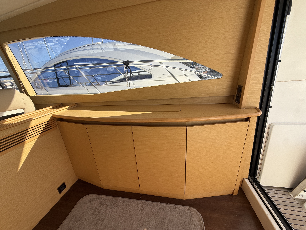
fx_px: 124
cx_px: 153
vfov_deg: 85.7
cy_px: 115
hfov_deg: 102.1
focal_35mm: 14
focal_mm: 2.22
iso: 50
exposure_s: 1/376
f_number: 2.2
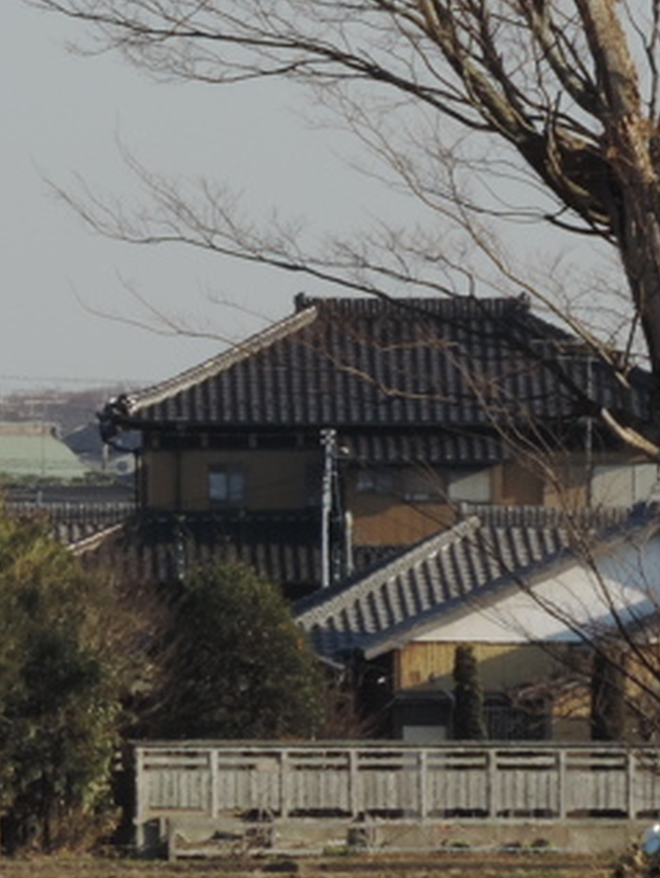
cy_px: 218
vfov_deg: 2.2
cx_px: -28
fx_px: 22468
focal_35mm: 885
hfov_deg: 1.7
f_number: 5.9
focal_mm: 49
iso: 80
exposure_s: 1/250
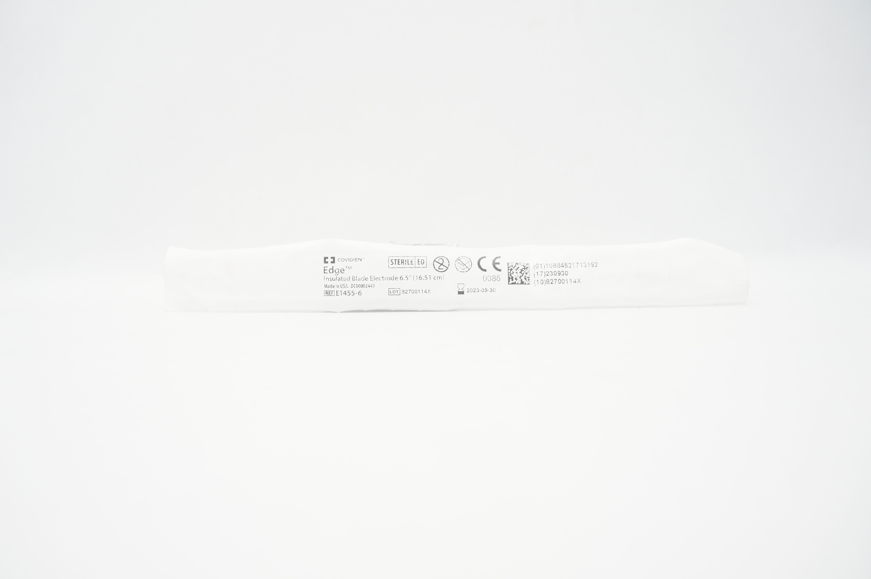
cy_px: 290
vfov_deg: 47.8
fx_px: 653
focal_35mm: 27
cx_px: 436
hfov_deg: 67.4
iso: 800
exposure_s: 1/80
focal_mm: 18
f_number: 5.6
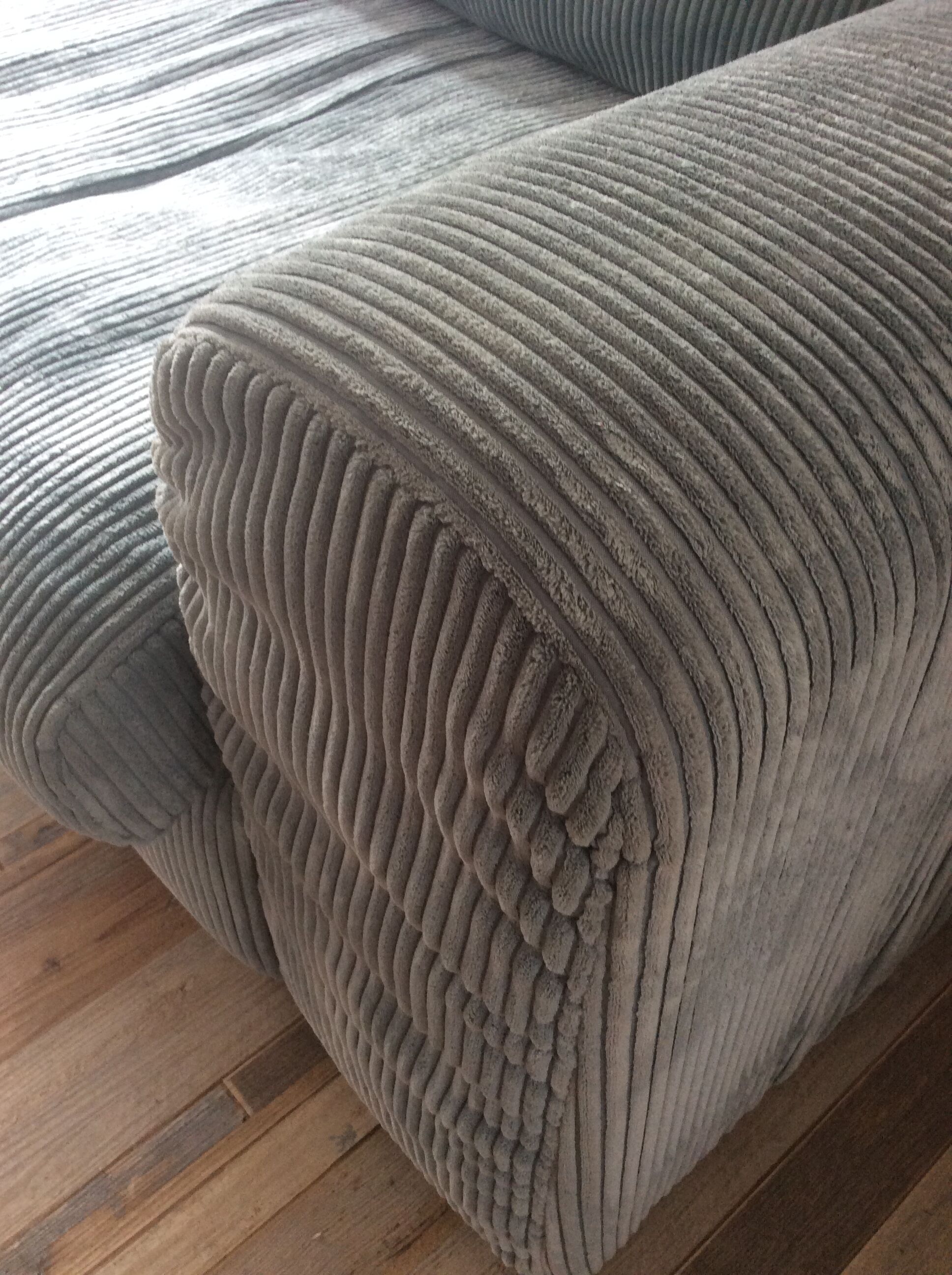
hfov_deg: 44.1
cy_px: 638
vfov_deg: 56.9
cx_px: 476
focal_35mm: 32
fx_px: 1177
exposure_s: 1/25
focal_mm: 3.3
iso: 64
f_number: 2.4
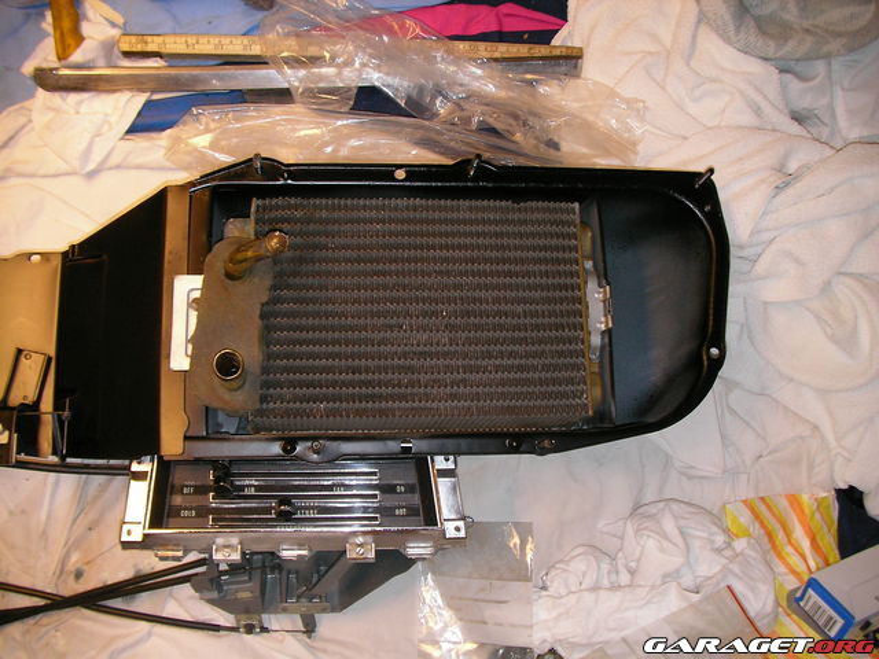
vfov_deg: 37.7
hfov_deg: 49.0
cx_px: 440
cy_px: 330
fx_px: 965
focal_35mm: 38
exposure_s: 1/40
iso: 100
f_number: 3.5
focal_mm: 6.3
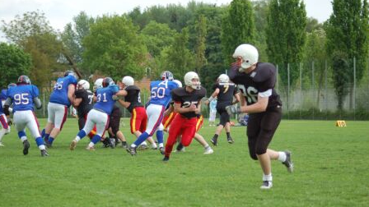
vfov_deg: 10.9
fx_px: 1086
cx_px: 184
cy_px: 107
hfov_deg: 19.3
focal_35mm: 111
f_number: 4
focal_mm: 70
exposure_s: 1/1000
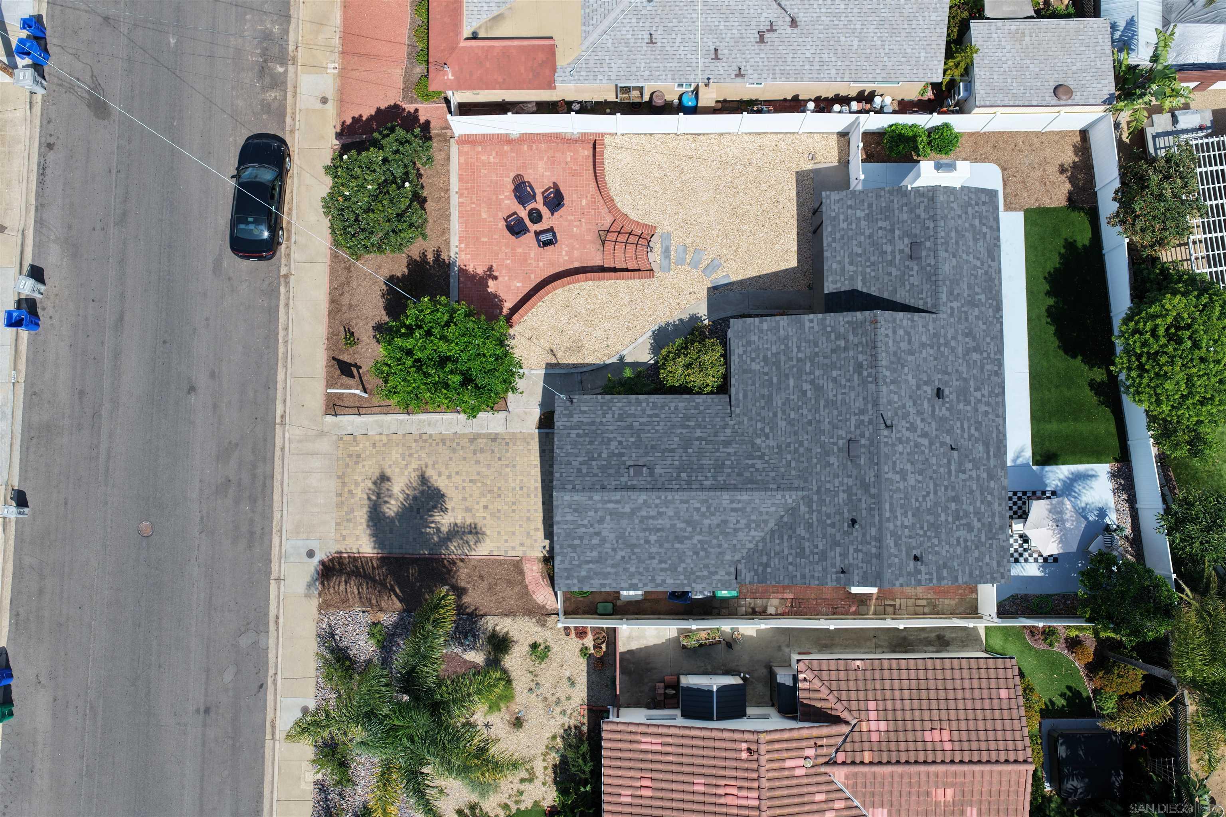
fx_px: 953
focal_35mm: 28
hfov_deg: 65.5
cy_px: 408
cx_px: 613
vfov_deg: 46.4
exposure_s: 1/800
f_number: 2.8
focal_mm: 14.45
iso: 100
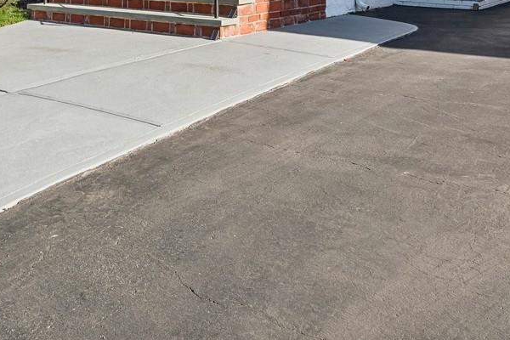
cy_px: -96
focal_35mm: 48
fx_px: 680
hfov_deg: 39.4
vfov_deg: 24.6
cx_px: 97
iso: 100
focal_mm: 18
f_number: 11
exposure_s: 1/100
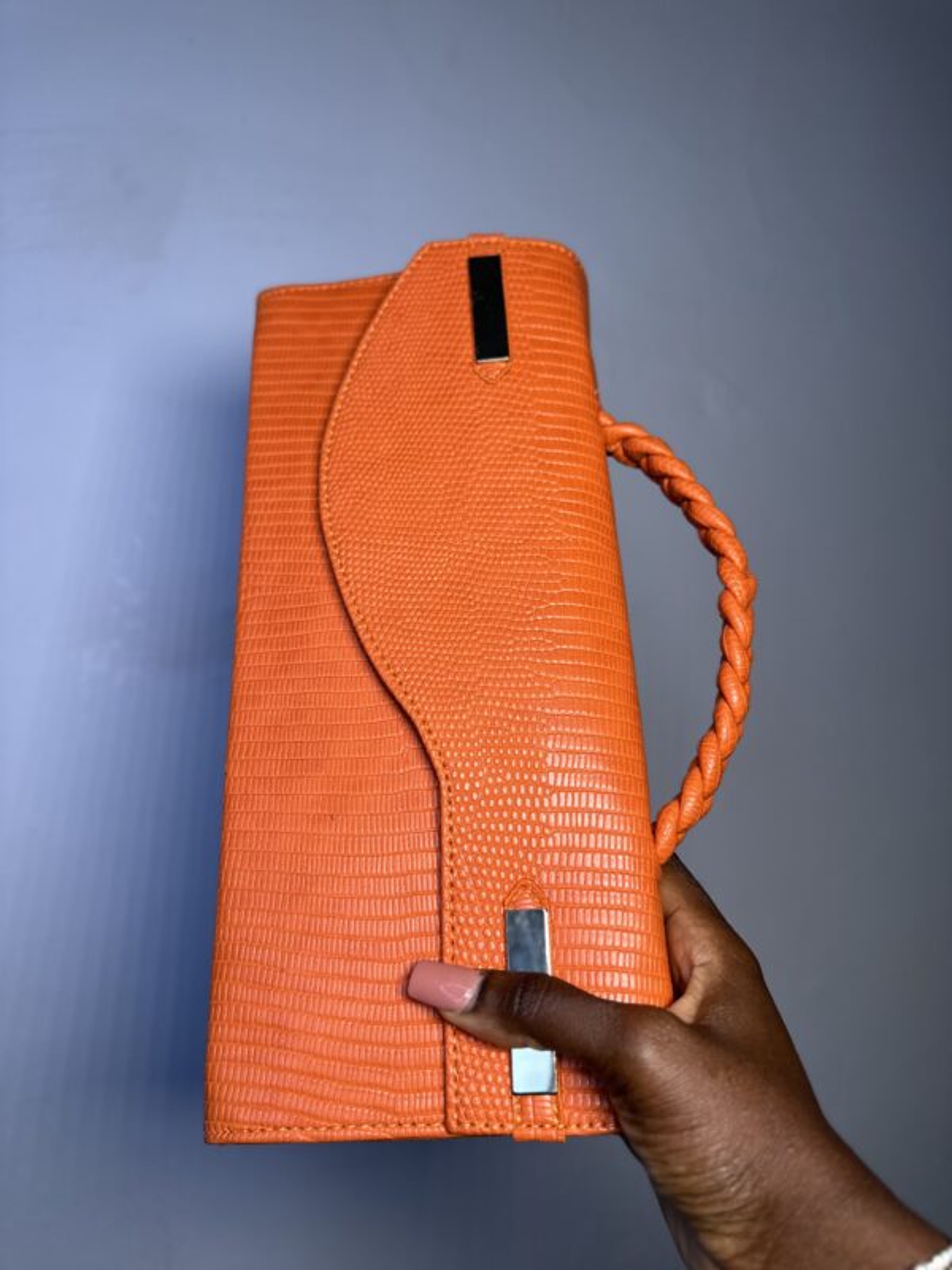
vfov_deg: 71.6
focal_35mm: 24
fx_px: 880
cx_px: 476
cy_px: 635
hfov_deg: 56.8
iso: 80
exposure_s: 1/494
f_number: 1.78
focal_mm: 6.86
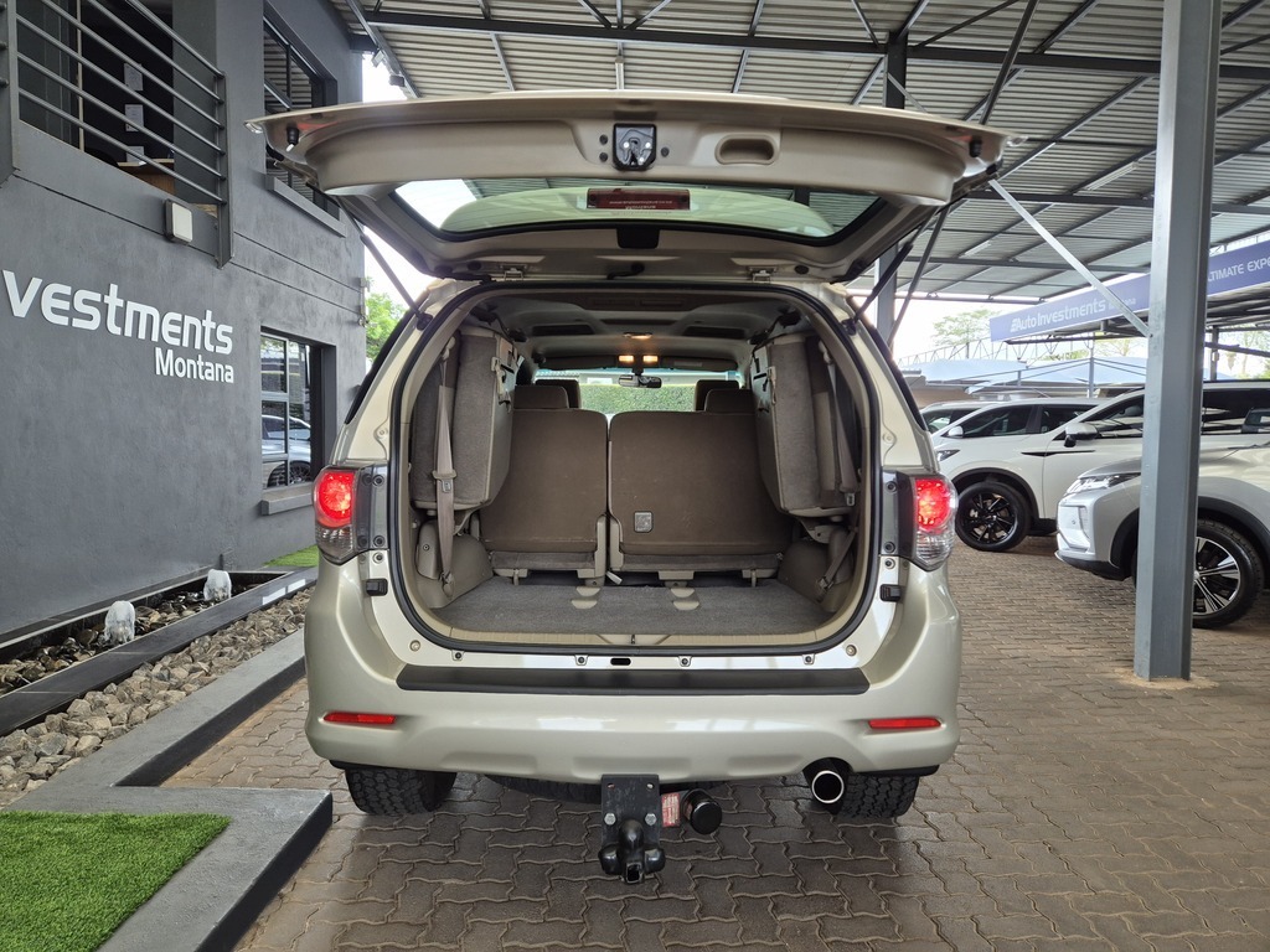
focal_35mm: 23
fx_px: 844
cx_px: 635
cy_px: 476
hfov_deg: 73.9
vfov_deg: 58.9
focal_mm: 5.4
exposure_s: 1/100
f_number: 1.8
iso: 160
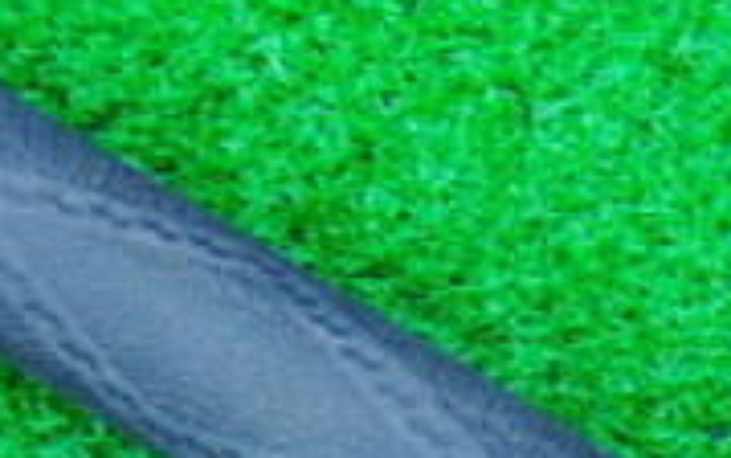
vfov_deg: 9.0
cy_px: 769
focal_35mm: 140
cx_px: 841
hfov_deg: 14.5
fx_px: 2790
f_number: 3.6
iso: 400
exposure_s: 1/20
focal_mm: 6.42
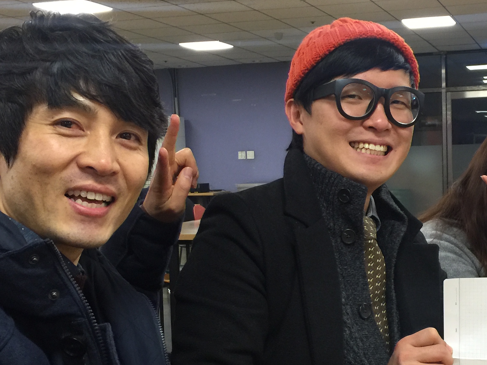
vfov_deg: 24.7
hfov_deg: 32.4
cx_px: 332
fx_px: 830
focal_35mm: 59
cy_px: 234
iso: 100
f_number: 2.2
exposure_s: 1/15
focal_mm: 4.15
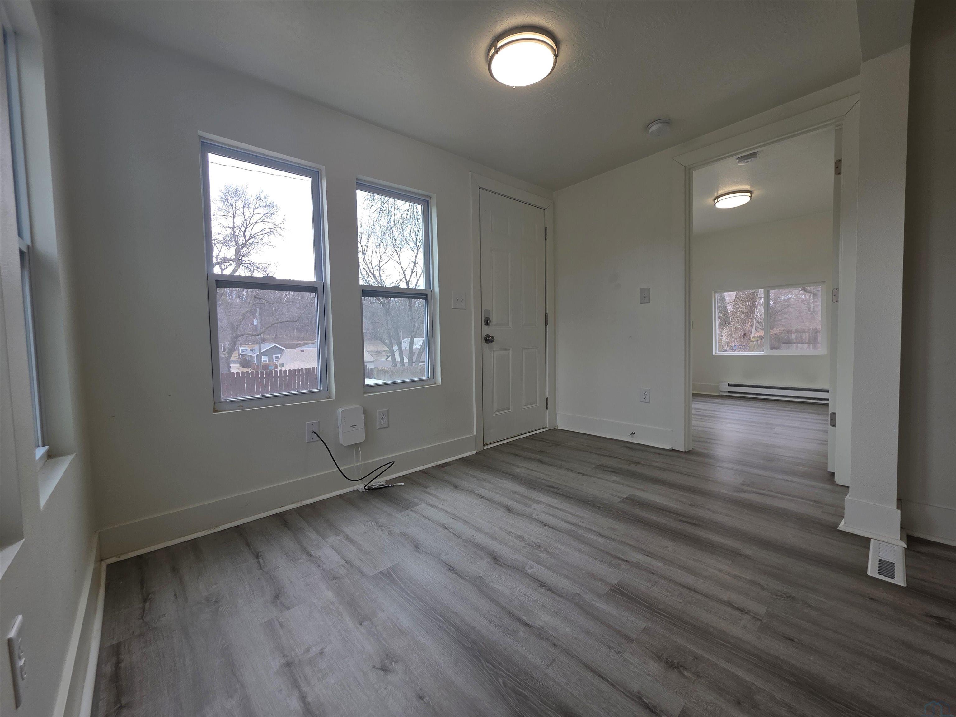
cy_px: 358
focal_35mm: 13
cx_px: 478
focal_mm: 2.2
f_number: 1.9
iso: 20
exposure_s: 1/120
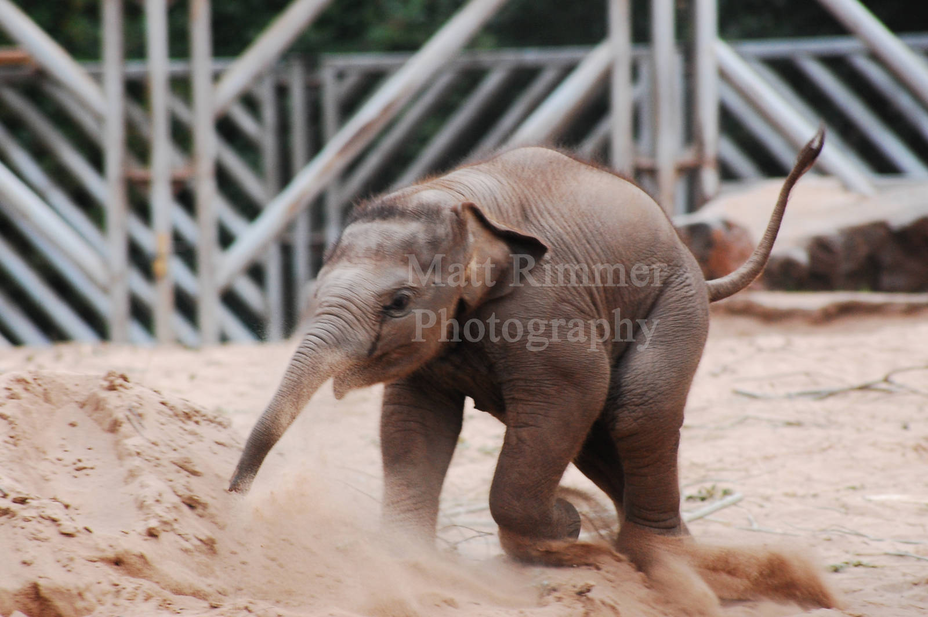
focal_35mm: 450
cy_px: 308
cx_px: 464
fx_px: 11590
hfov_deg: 4.6
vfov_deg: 3.0
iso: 800
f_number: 8
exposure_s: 1/400
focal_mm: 300
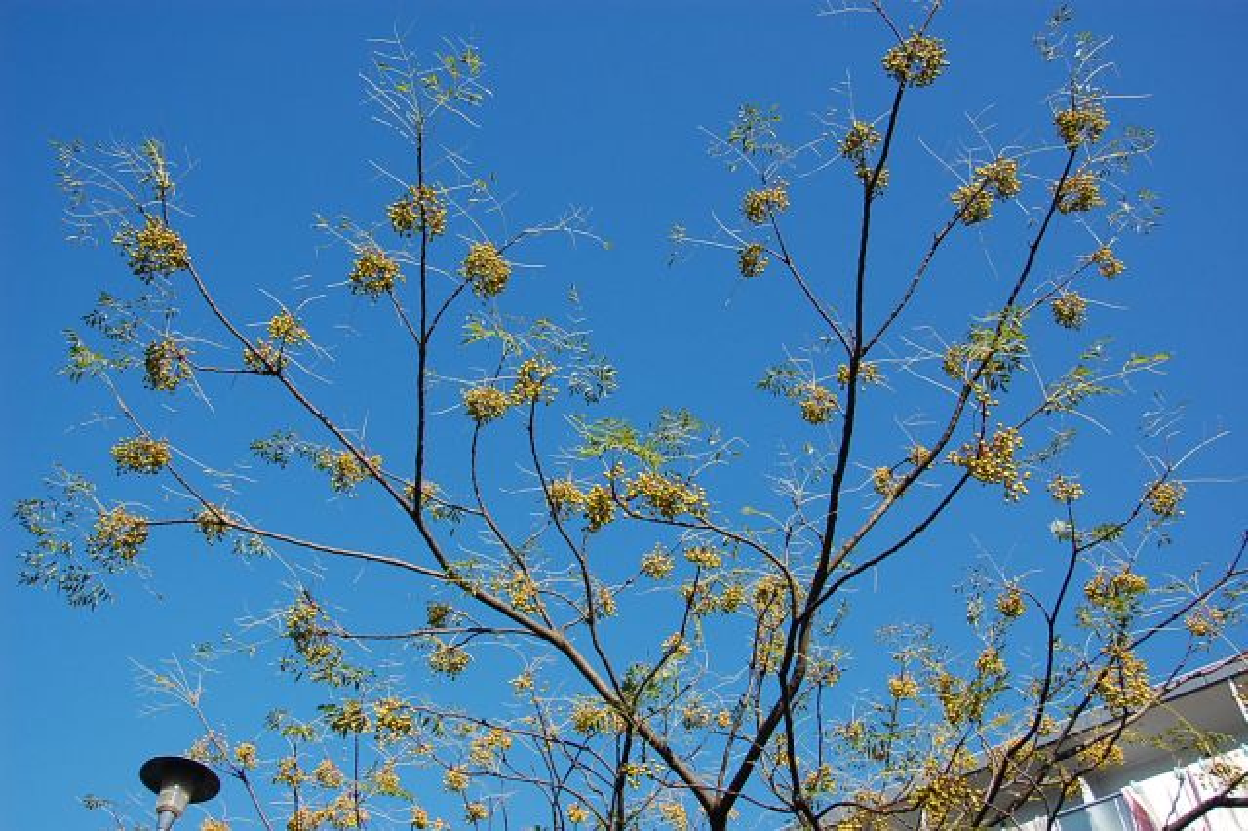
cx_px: 624
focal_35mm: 36
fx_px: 1247
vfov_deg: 36.8
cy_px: 416
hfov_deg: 53.2
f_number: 4.5
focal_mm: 24
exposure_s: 1/2000
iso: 400
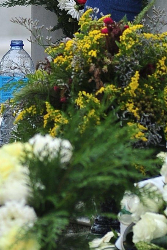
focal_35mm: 1214
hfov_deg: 1.1
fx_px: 8462
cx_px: 23
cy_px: -130
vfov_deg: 1.7
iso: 500
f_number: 4.5
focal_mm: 300
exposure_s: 1/1600
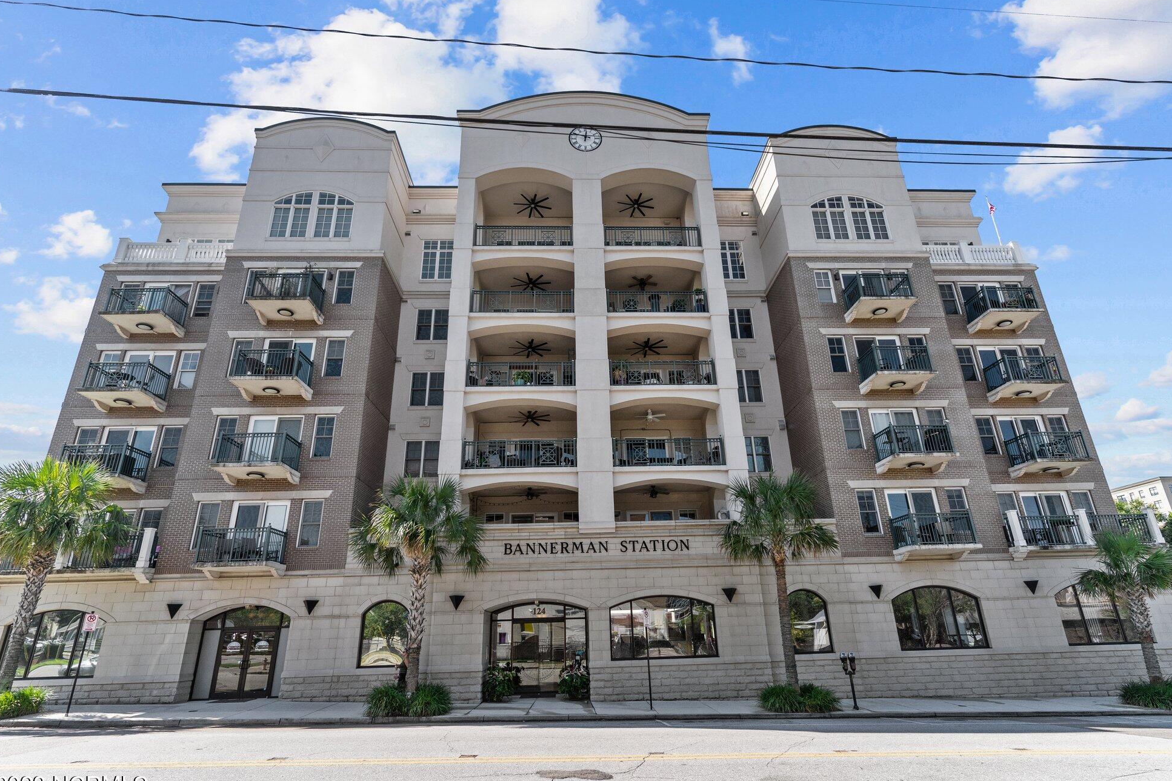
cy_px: 409
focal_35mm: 18
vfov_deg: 67.3
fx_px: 586
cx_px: 595
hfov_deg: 90.0
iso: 800
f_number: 5
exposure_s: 1/3200
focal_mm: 17
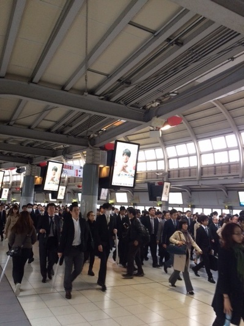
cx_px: 122
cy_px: 163
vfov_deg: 61.7
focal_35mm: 29
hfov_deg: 48.2
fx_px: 273
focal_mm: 4.15
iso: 125
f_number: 2.2
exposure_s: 1/30
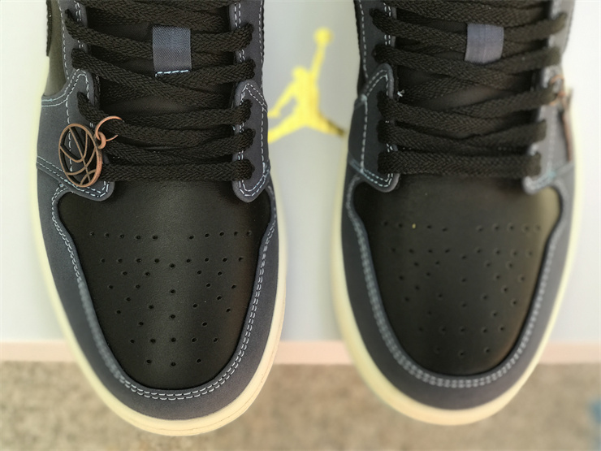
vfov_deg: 25.7
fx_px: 990
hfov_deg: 33.8
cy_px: 226
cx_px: 300
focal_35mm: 57
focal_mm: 6.6
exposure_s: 1/50
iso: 32
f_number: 2.8
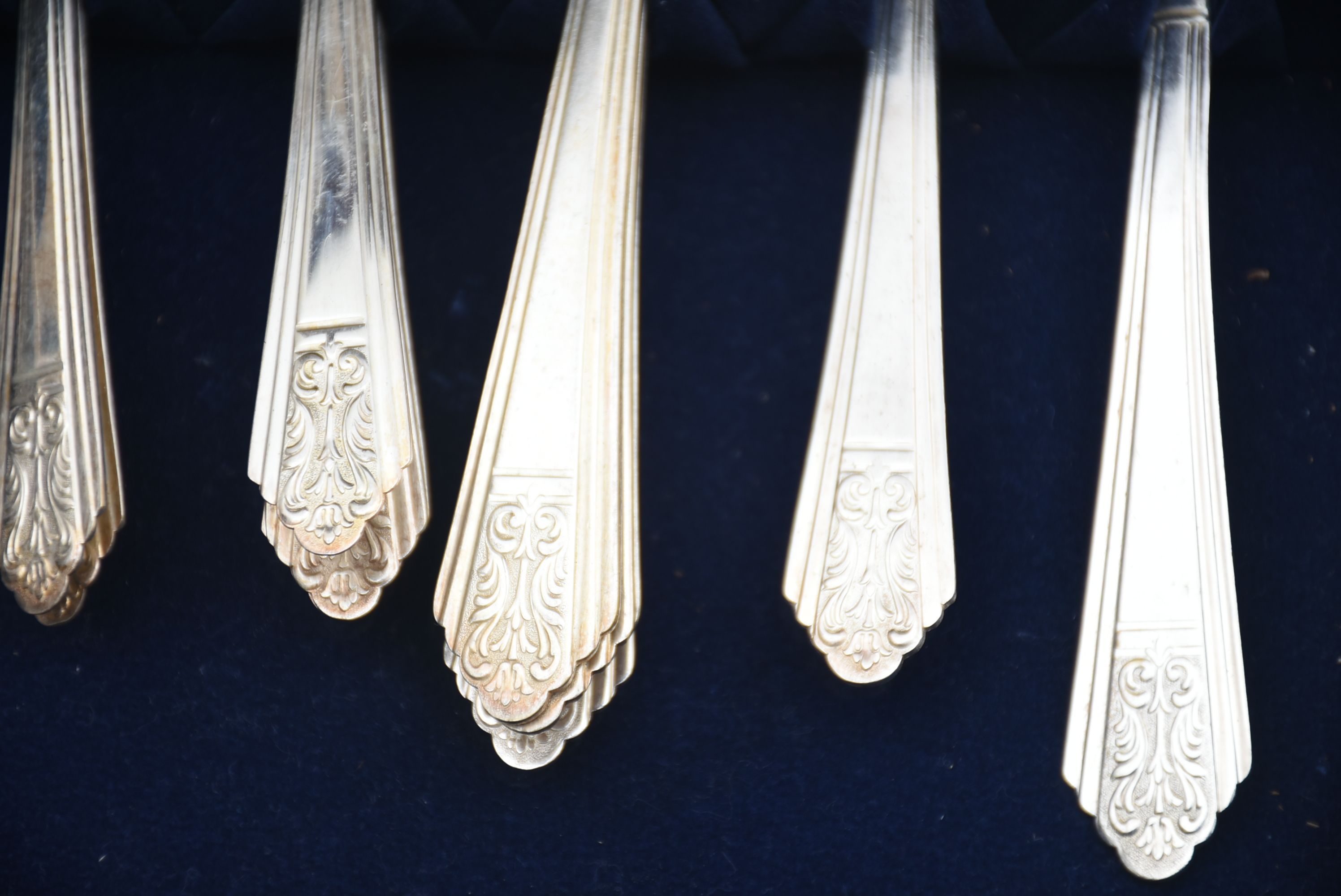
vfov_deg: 7.5
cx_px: 670
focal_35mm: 183
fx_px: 6822
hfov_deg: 11.2
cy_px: 448
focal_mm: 122
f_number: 6.3
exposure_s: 1/60
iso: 200
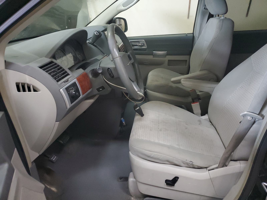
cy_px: 100
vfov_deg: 53.1
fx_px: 201
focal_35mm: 26
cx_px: 134
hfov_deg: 67.3
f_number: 1.5
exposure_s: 1/15
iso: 317
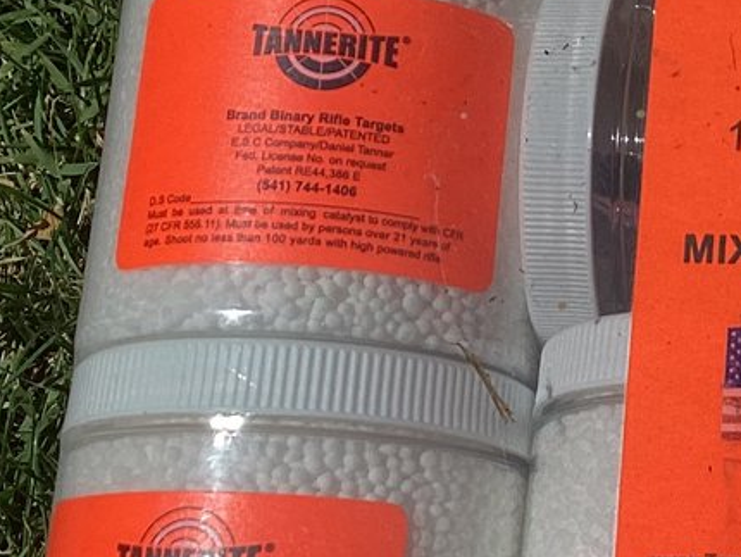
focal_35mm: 109
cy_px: 160
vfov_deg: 13.6
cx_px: 940
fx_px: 2335
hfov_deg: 17.1
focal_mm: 3.3
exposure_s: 1/5435
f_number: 2.4
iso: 25
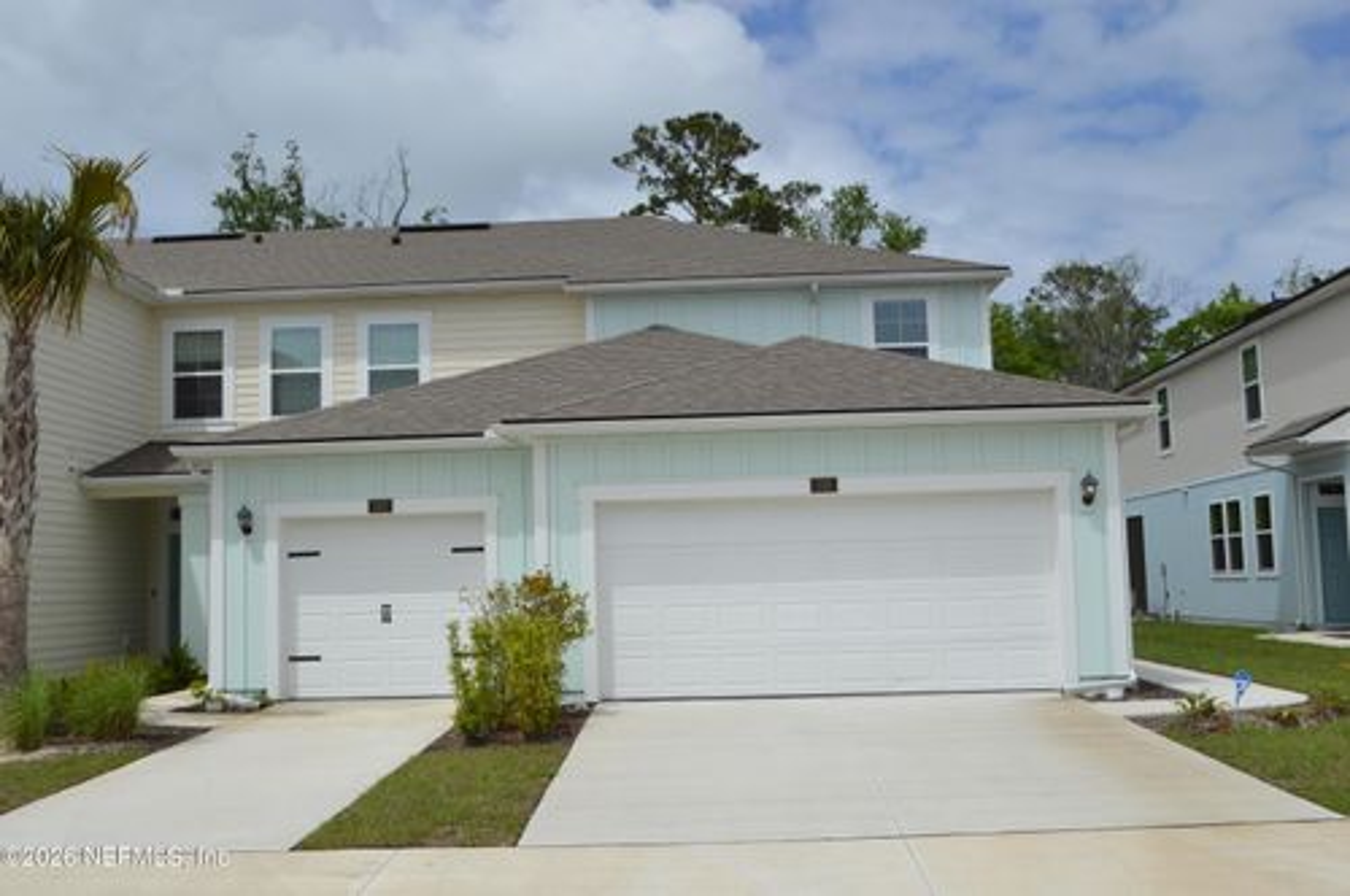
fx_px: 1348
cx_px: 675
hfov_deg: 53.2
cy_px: 448
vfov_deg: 36.8
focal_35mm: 36
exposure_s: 1/500
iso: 100
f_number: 9
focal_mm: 24
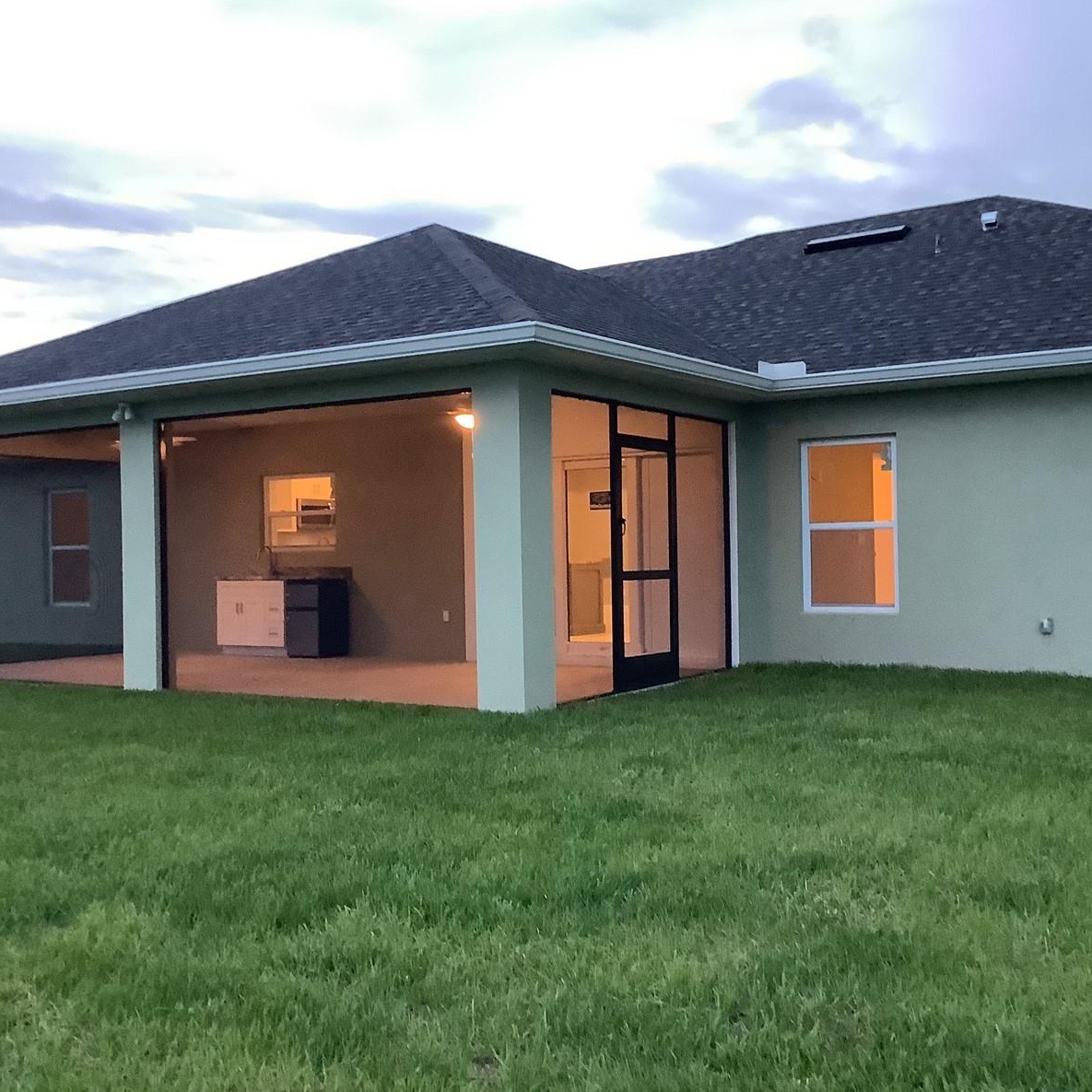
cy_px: 548
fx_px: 1321
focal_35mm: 37
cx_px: 593
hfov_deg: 44.9
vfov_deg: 44.9
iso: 250
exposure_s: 1/40
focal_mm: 3.3
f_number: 2.4
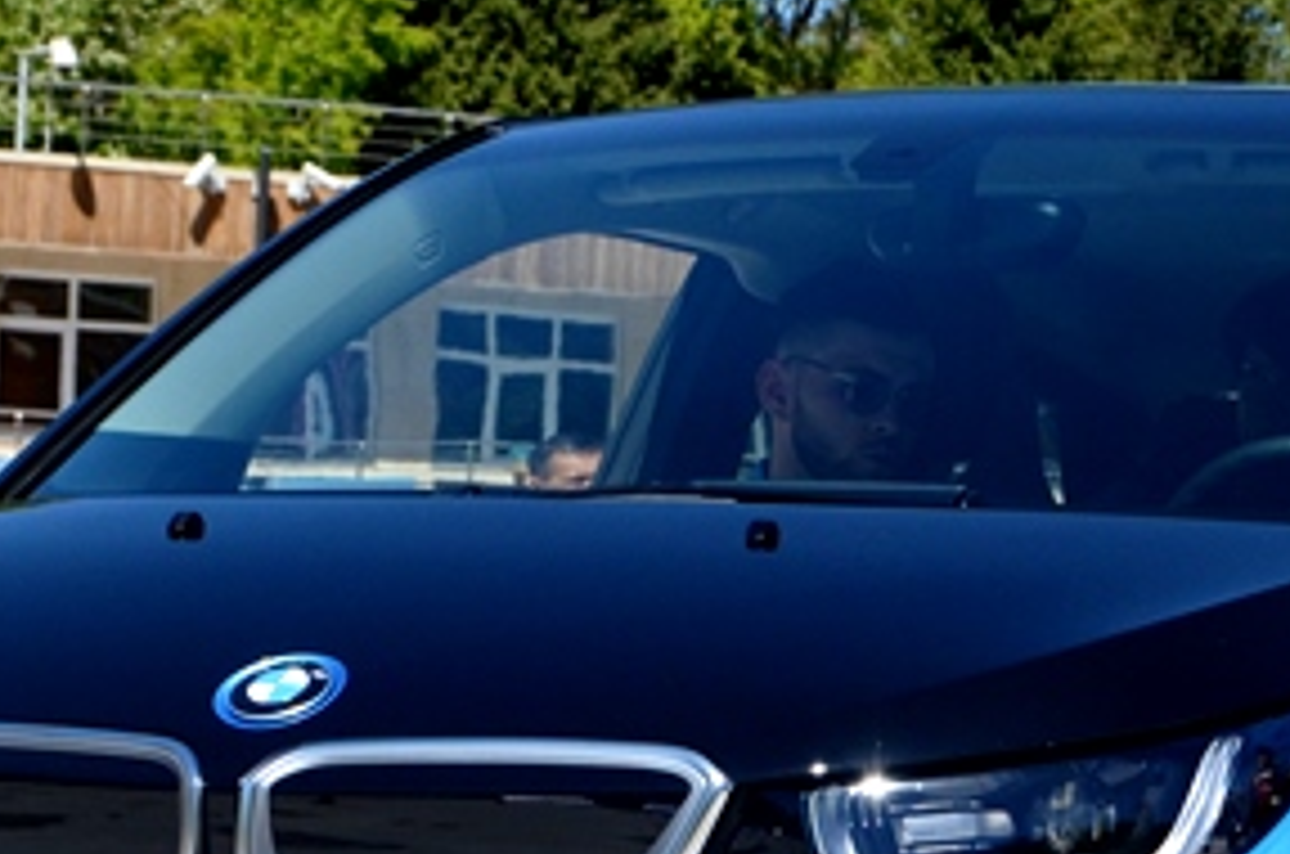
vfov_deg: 8.5
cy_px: 894
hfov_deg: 12.9
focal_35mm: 159
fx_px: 5685
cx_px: 629
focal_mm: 38
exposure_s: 1/1600
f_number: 7.1
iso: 400
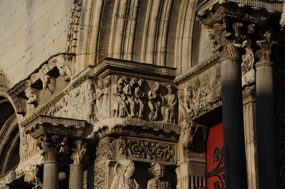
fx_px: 1068
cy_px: 94
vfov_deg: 10.1
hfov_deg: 15.2
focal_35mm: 135
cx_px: 142
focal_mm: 135
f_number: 7.1
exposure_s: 1/1250
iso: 200
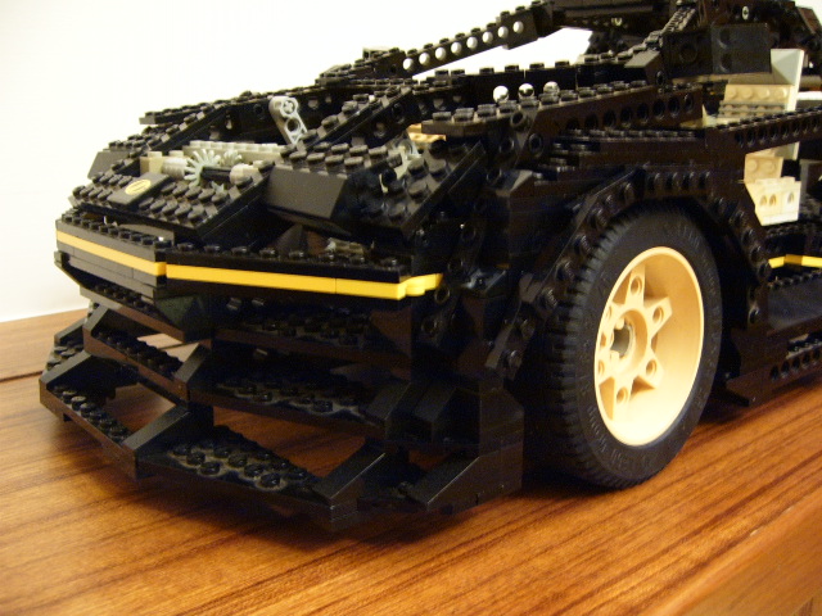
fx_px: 879
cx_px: 411
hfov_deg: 50.1
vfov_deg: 38.7
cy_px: 308
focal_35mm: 37
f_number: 2.9
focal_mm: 6.2
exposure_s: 1/6
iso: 141
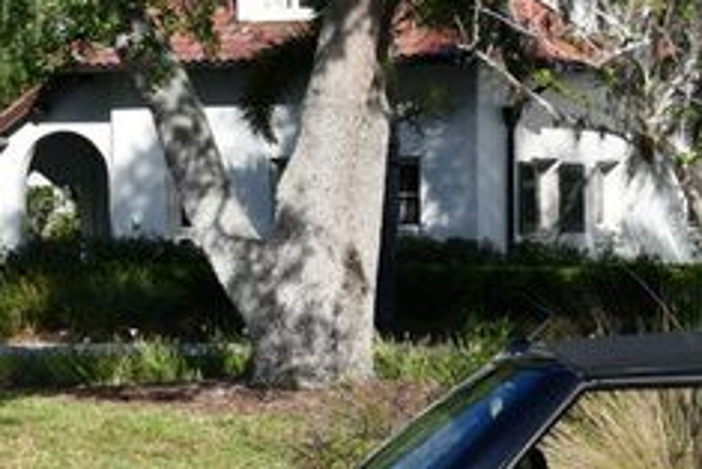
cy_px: 421
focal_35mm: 174
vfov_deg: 7.9
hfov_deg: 11.7
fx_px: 3395
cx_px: 642
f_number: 8
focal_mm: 32
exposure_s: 1/250
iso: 125
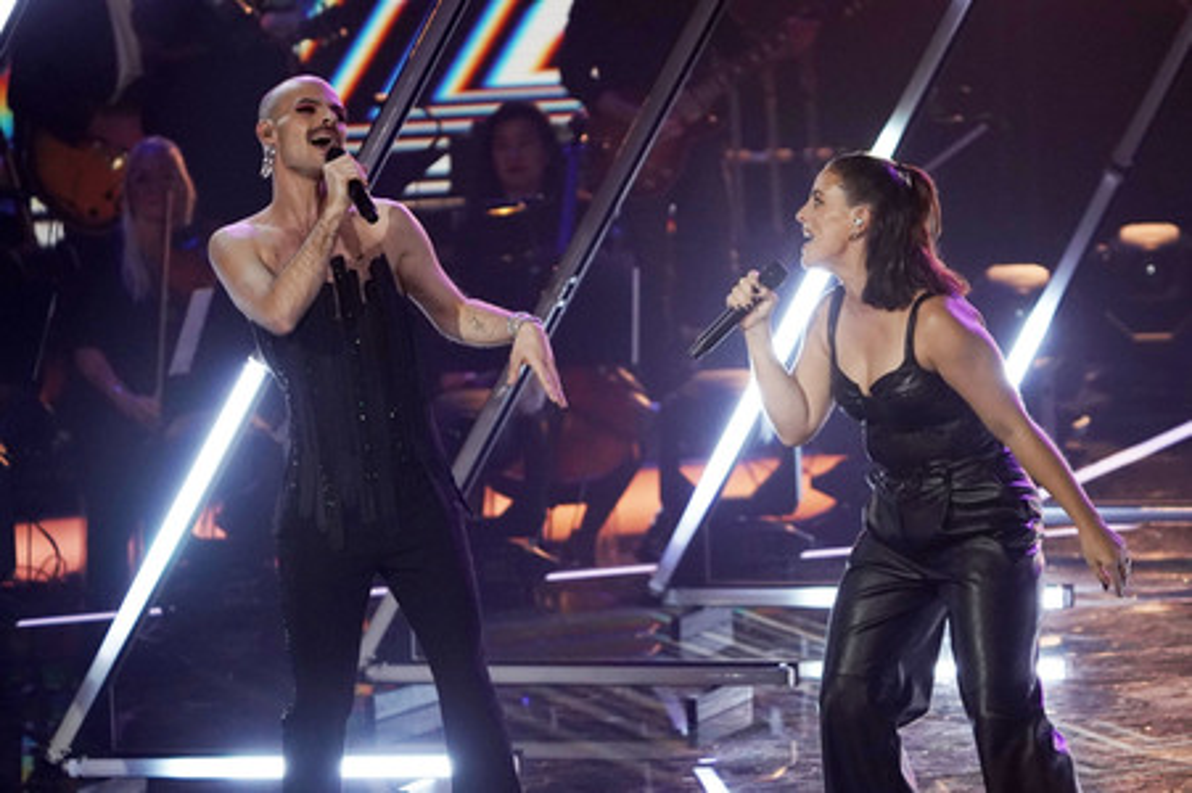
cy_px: 396
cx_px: 596
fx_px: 9032
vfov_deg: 5.0
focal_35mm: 273
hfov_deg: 7.6
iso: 4000
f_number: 5.6
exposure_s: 1/320
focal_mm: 273
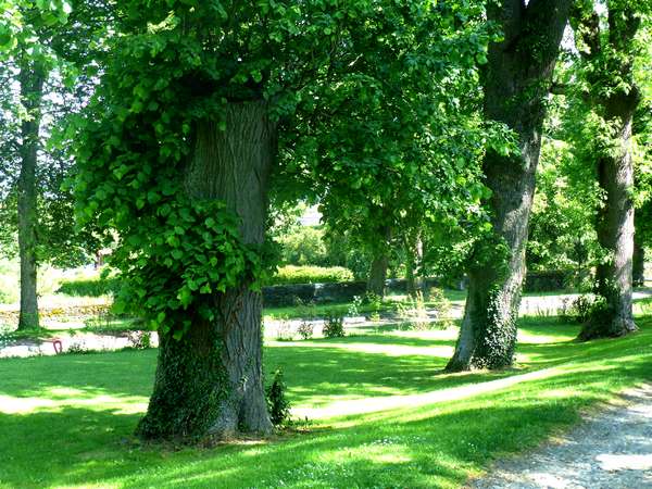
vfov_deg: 30.9
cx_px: 326
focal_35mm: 47
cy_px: 244
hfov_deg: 40.4
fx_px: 885
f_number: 4.2
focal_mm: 8.5
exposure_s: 1/80
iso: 100
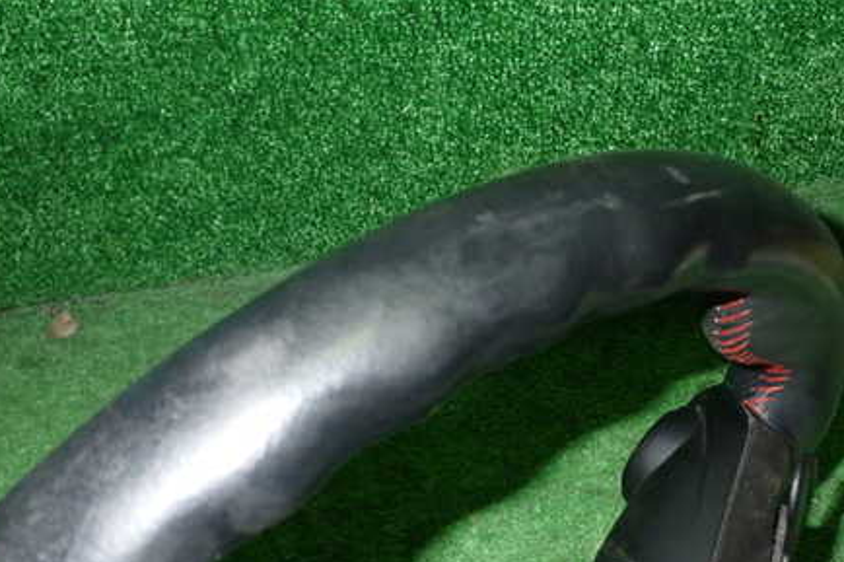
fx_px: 1078
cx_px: 403
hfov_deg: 42.7
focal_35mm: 46
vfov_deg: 29.1
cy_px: 340
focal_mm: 5.79
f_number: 7.1
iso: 800
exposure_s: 1/30
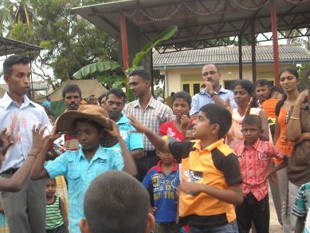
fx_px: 484
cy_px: 170
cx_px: 120
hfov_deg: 35.4
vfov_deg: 26.8
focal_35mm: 54
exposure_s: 1/76
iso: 64
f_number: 2.8
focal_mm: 5.7
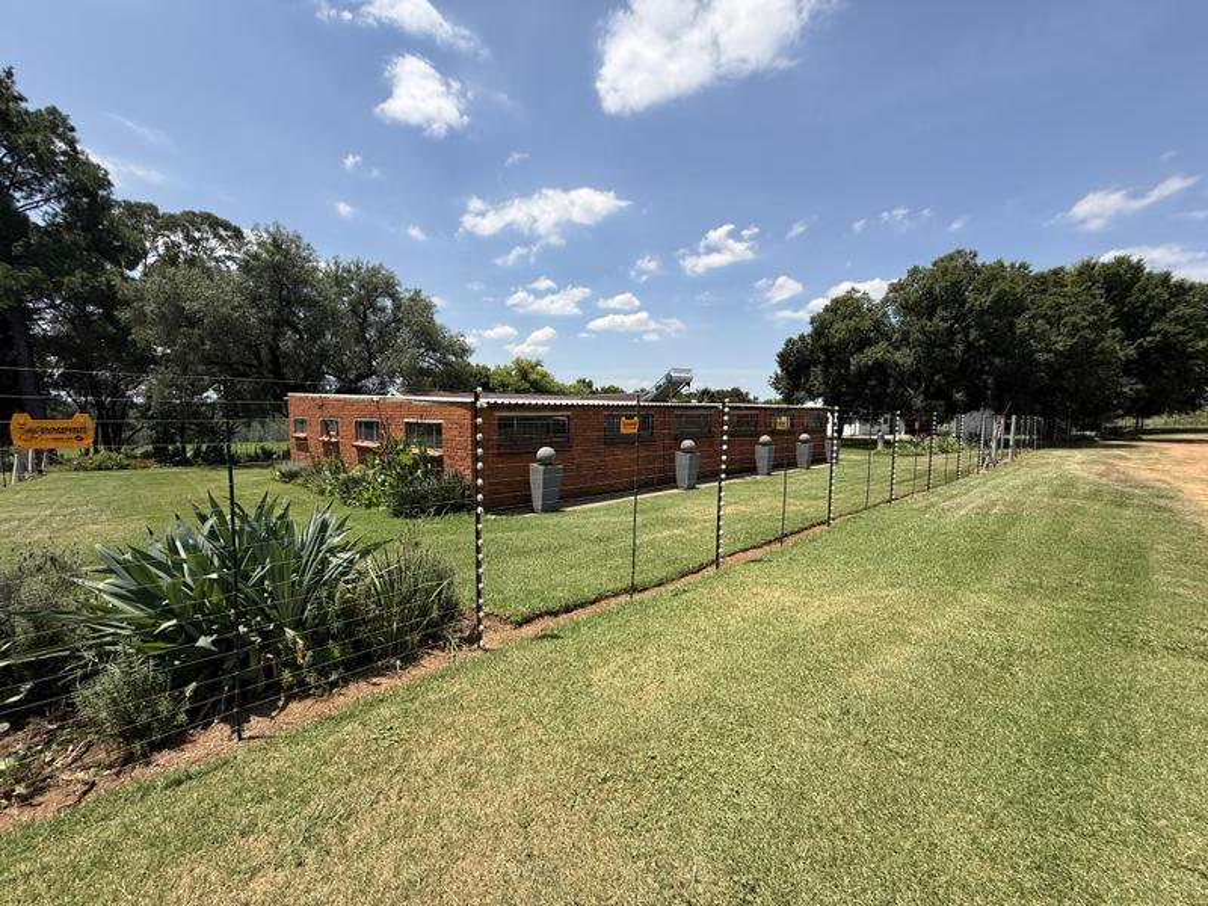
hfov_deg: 102.1
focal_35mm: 14
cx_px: 604
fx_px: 489
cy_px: 453
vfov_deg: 85.7
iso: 50
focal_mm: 2.22
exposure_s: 1/1848
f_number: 2.2
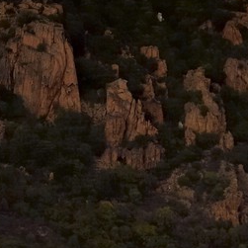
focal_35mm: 298
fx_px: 2415
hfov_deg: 5.5
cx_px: -504
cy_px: -211
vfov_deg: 5.8
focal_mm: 55
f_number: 11
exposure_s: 1/200
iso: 500
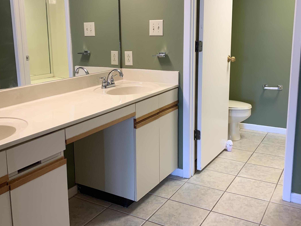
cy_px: 96
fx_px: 322
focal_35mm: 37
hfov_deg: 50.1
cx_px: 135
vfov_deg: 38.6
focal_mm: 4.25
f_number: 1.8
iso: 80
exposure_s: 1/60
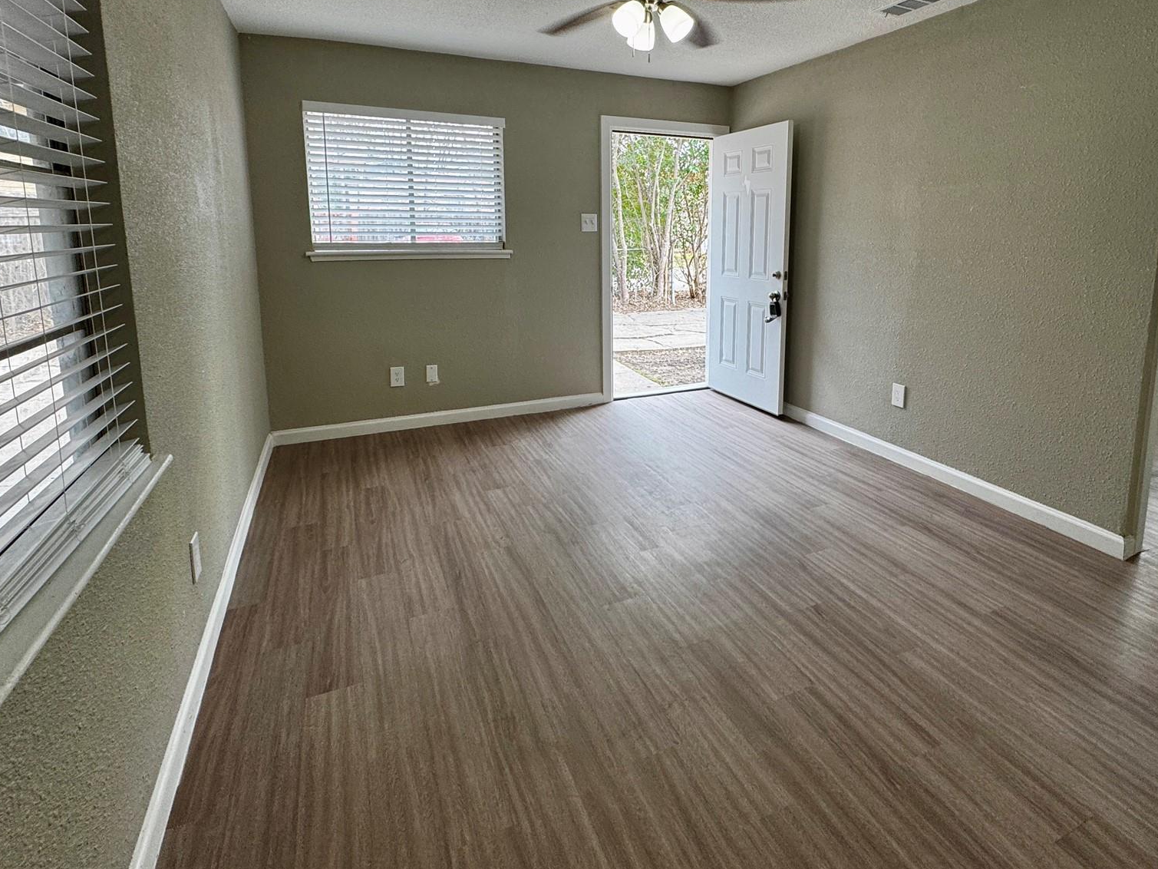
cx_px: 641
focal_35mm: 19
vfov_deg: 67.5
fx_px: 636
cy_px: 320
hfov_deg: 84.4
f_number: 2.2
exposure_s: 1/120
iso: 64
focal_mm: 2.22
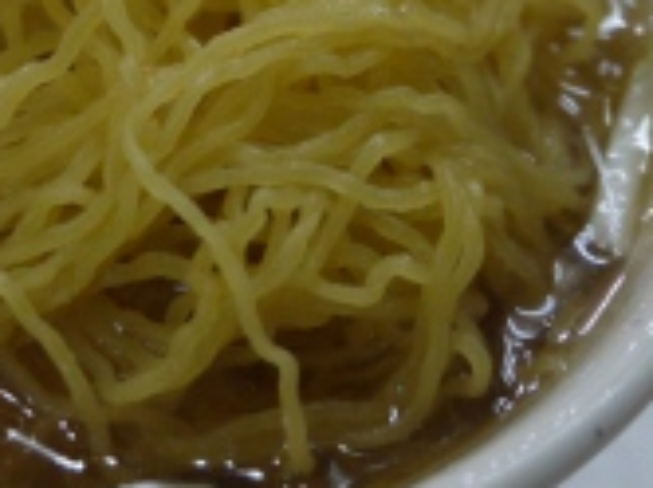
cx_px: -12
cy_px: 24
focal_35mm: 119
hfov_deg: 16.2
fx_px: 2242
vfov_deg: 12.3
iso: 640
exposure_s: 1/60
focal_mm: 22
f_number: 4.6
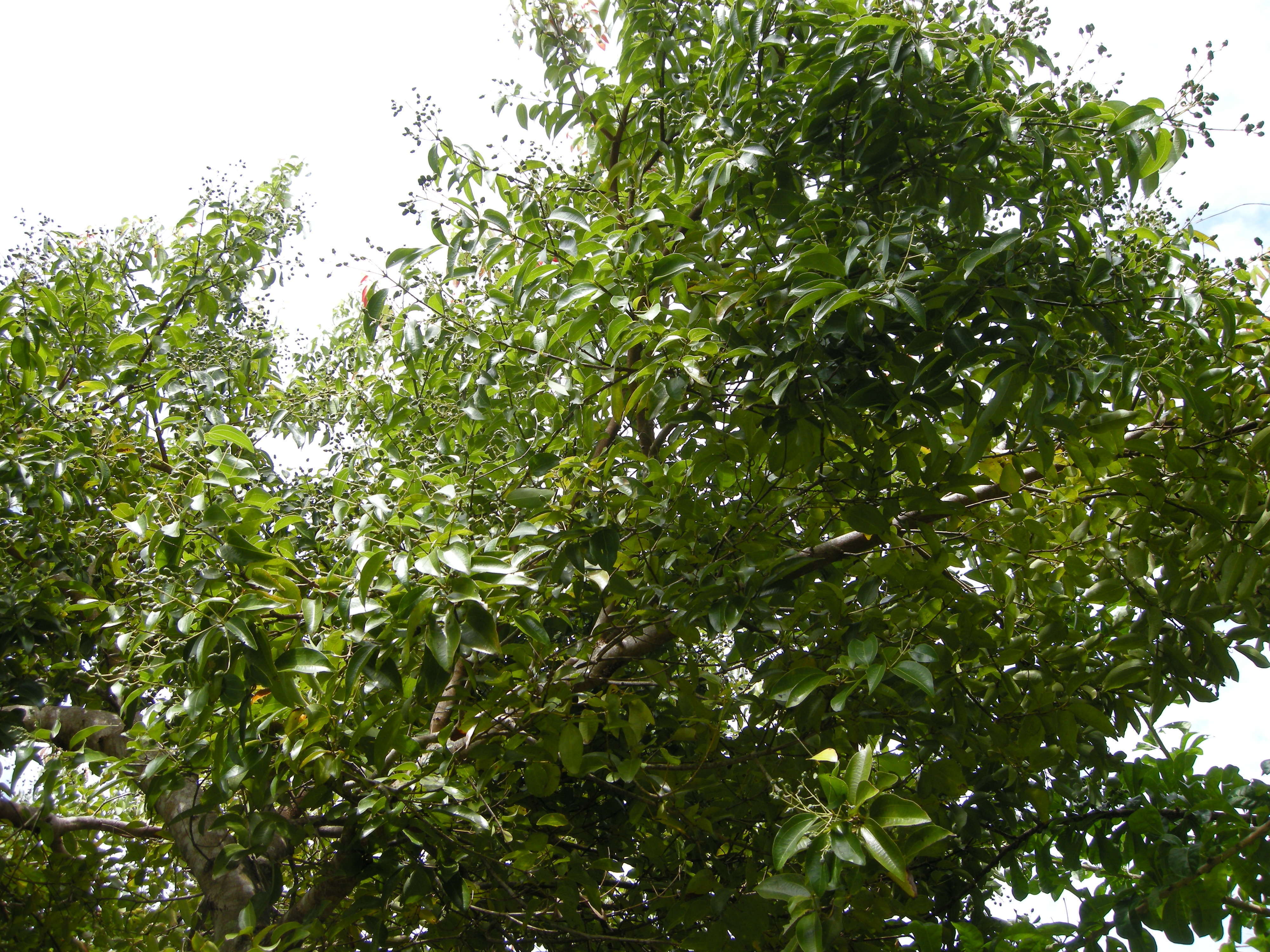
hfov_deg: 52.6
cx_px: 635
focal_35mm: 35
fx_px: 1284
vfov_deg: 40.7
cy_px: 476
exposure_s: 1/143
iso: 64
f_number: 4.3
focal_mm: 7.5
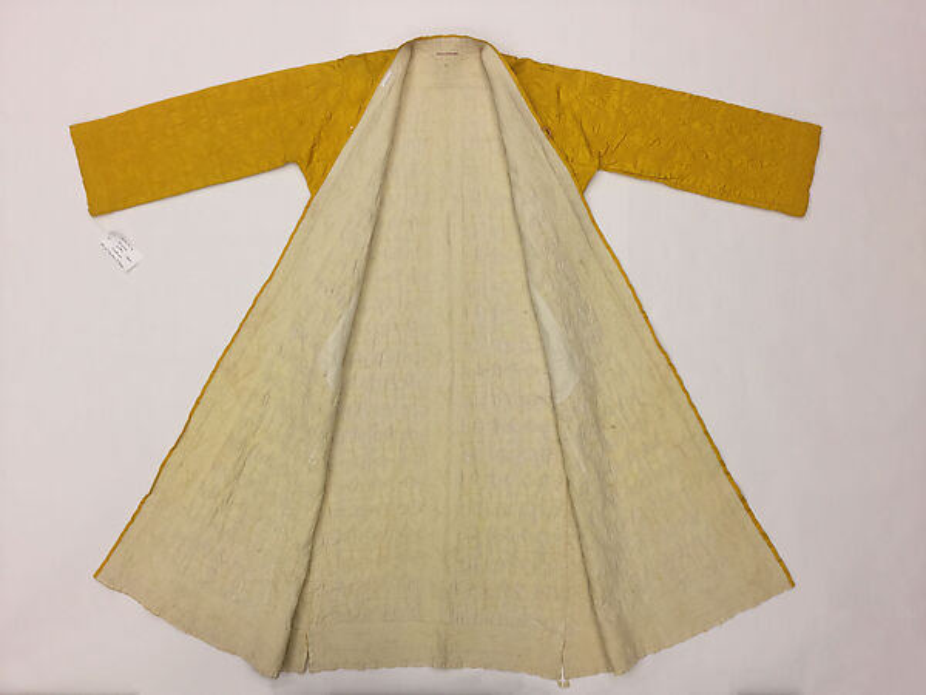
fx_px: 829
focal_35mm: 31
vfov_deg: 45.4
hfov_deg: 58.4
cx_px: 463
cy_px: 348
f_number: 2.4
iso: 40
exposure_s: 1/120
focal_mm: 3.3
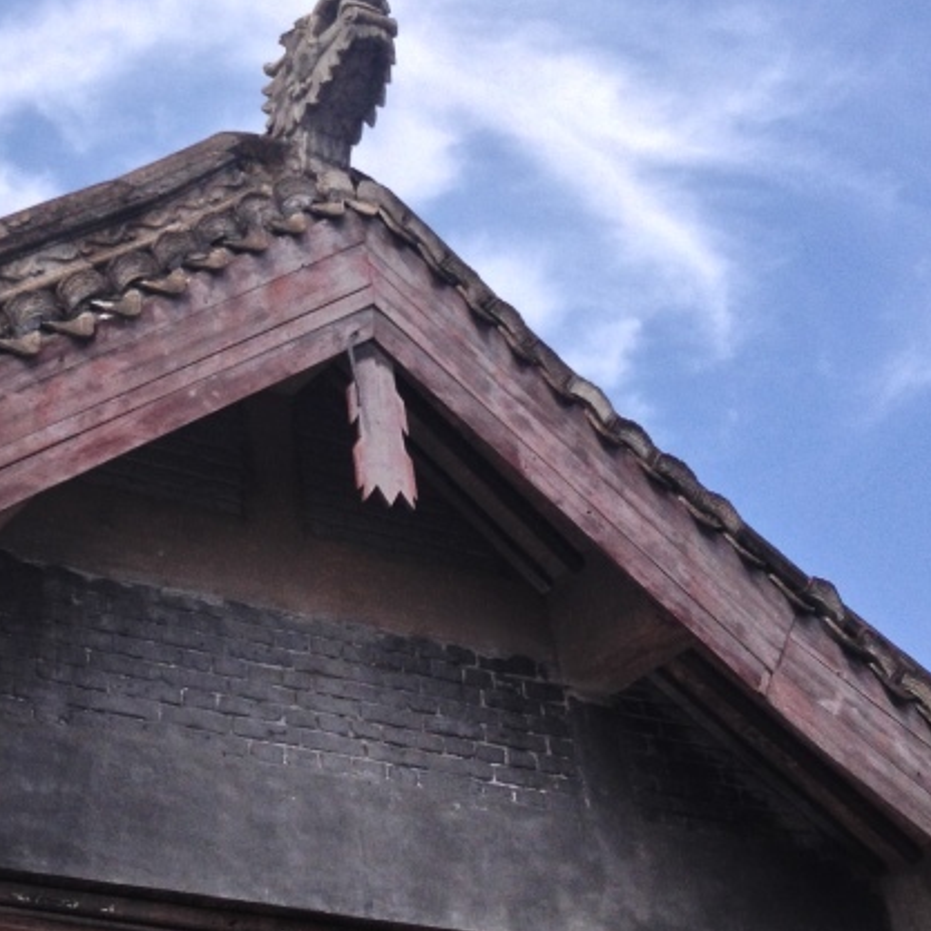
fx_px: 2313
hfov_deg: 22.5
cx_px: 190
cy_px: 89
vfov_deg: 22.2
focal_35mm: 76
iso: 50
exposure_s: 1/1972
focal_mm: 4.28
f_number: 2.4
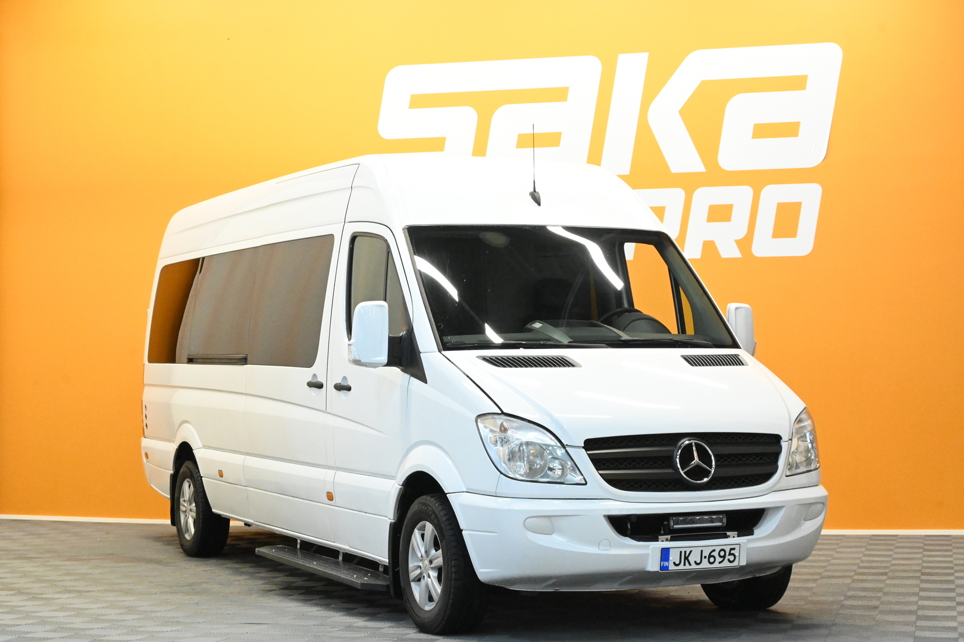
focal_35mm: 63
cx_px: 482
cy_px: 321
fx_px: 1687
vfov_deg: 21.6
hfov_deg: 31.9
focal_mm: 42
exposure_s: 1/60
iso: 8000
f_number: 11
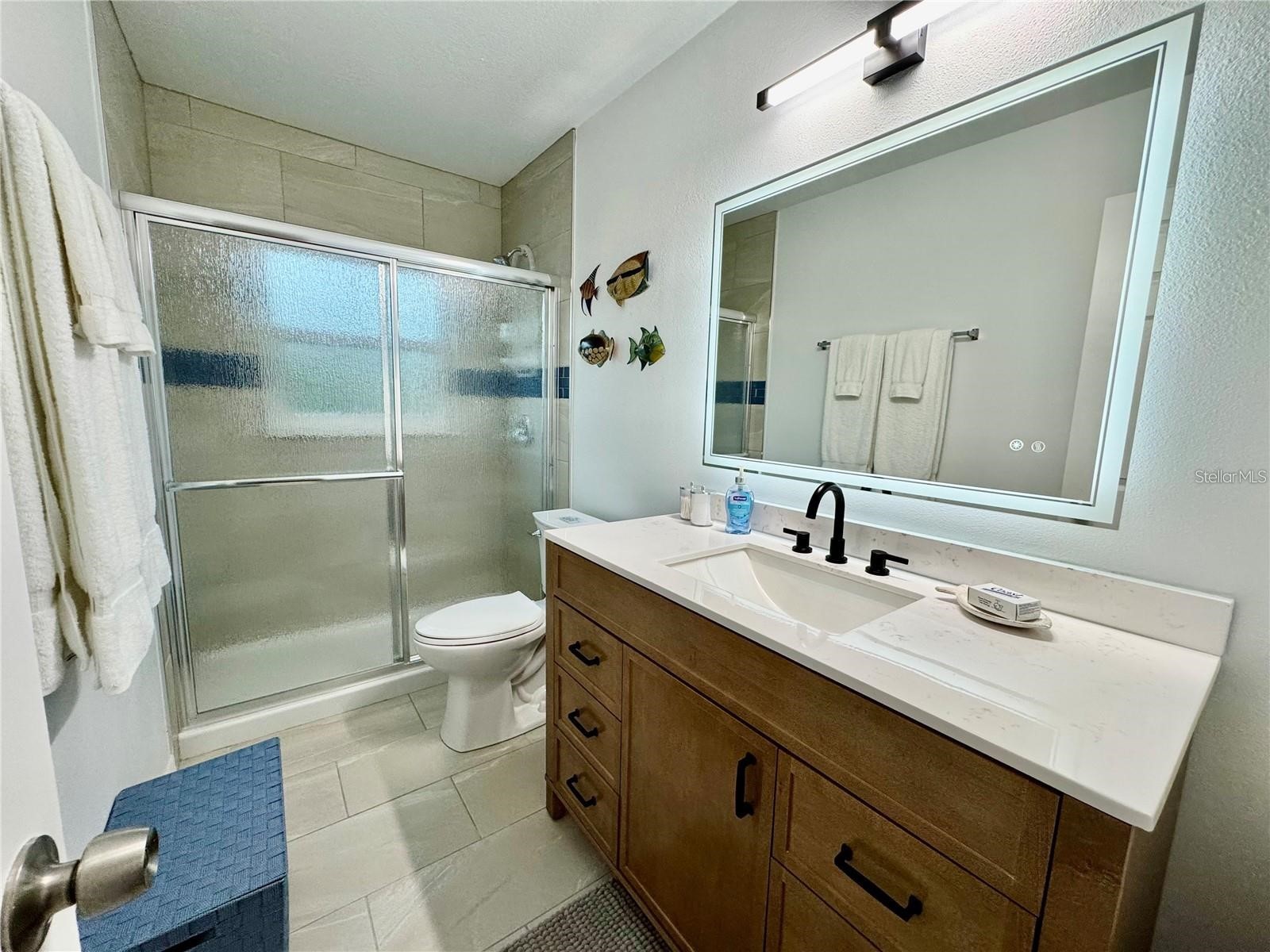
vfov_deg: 85.7
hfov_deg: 102.1
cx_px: 635
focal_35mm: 14
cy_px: 476
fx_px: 514
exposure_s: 1/120
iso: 200
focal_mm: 2.22
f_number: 2.2
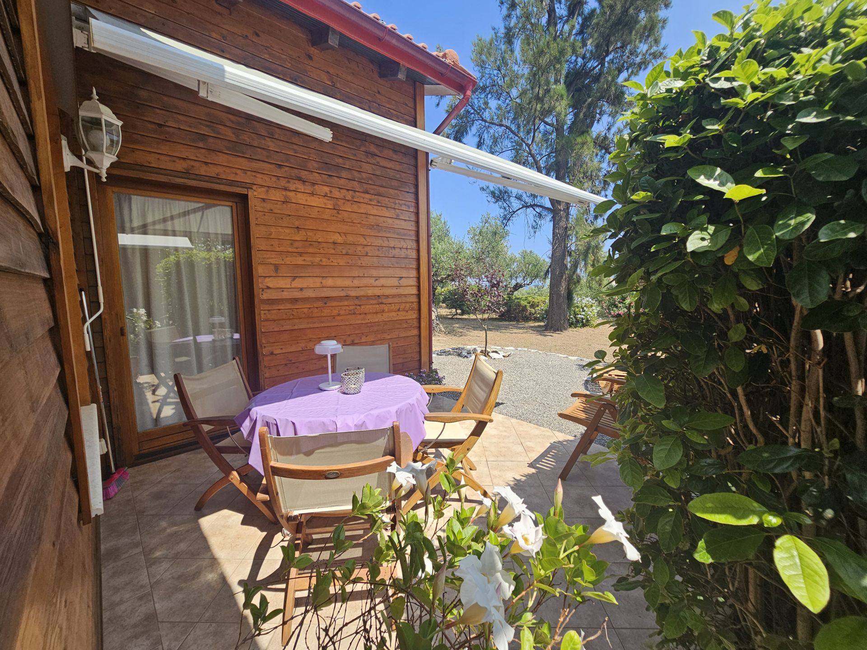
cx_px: 434
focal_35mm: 13
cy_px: 325
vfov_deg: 89.9
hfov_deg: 106.2
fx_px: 326
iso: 50
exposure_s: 1/1151
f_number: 2.2
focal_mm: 2.2
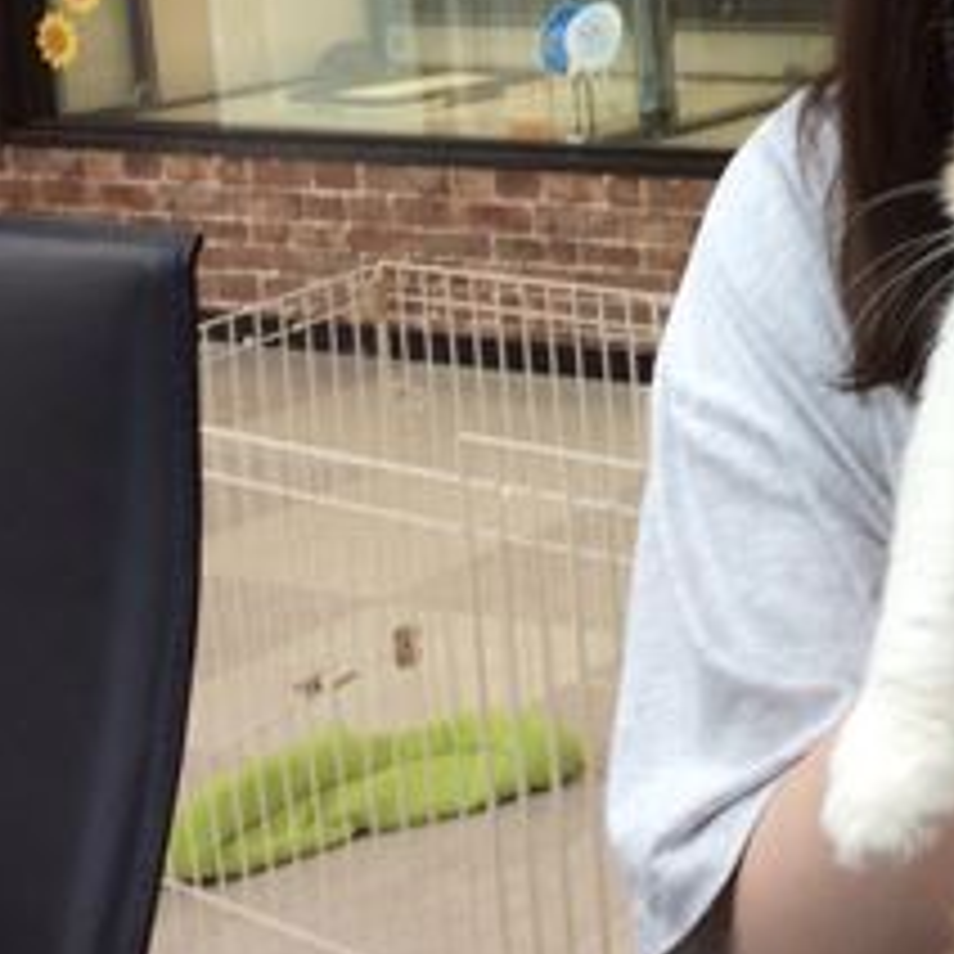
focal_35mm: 80
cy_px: 108
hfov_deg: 20.1
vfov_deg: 21.2
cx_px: 1197
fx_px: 2494
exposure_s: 1/30
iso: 40
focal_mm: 3.3
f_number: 2.4
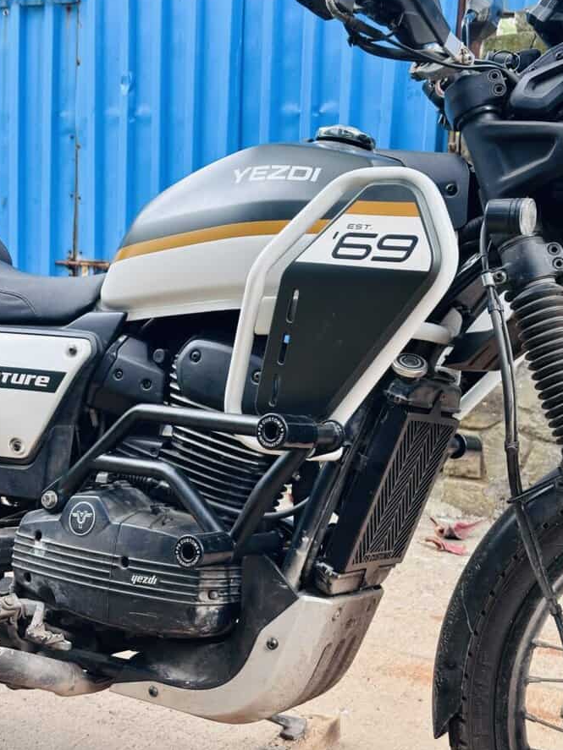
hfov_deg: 29.1
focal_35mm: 50
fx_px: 1085
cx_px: 281
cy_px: 379
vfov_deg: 38.2
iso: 80
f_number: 1.78
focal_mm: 6.86
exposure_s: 1/121
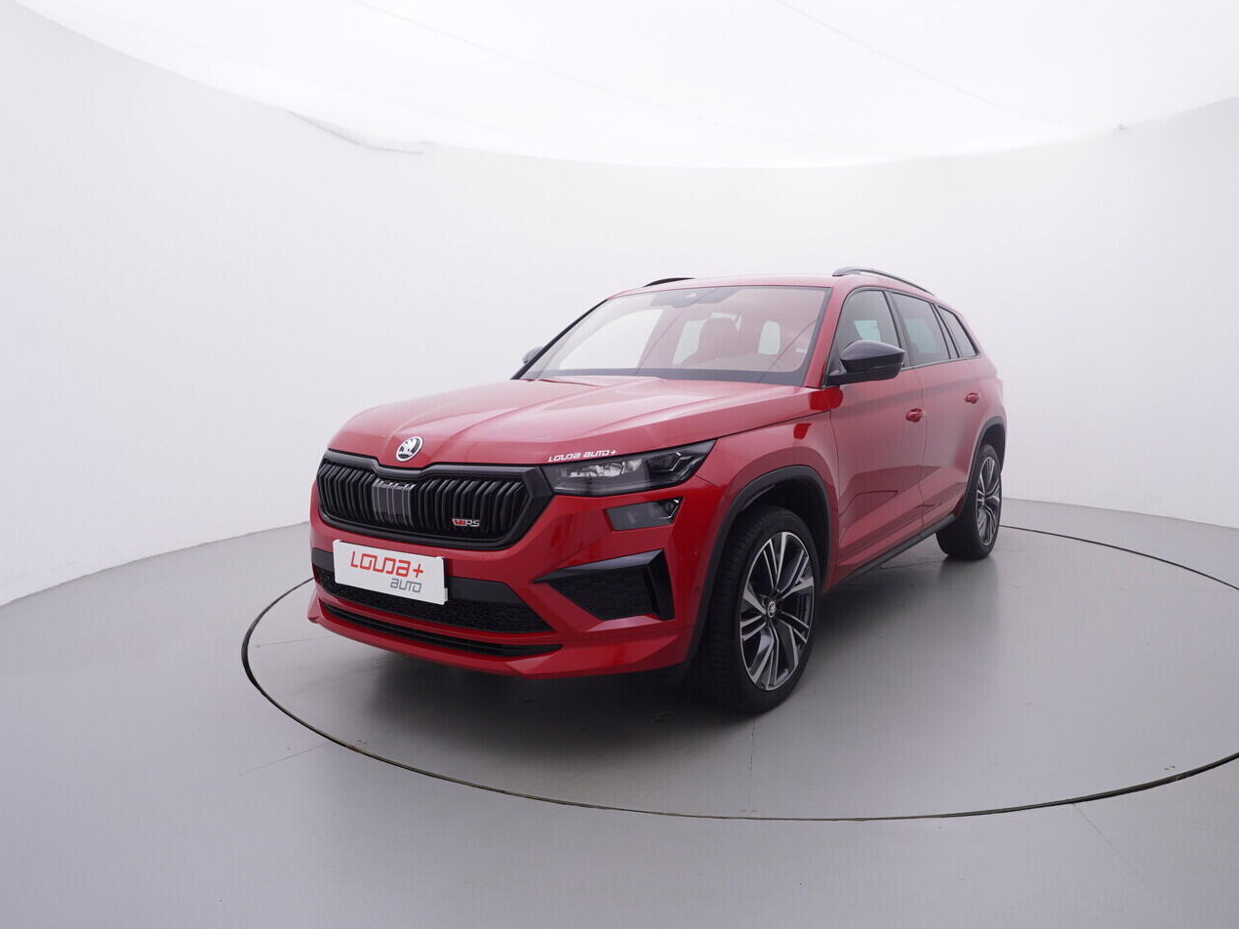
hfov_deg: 70.1
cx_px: 699
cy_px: 467
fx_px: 878
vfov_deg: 55.7
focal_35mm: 25
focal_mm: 15
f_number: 5
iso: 200
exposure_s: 1/80
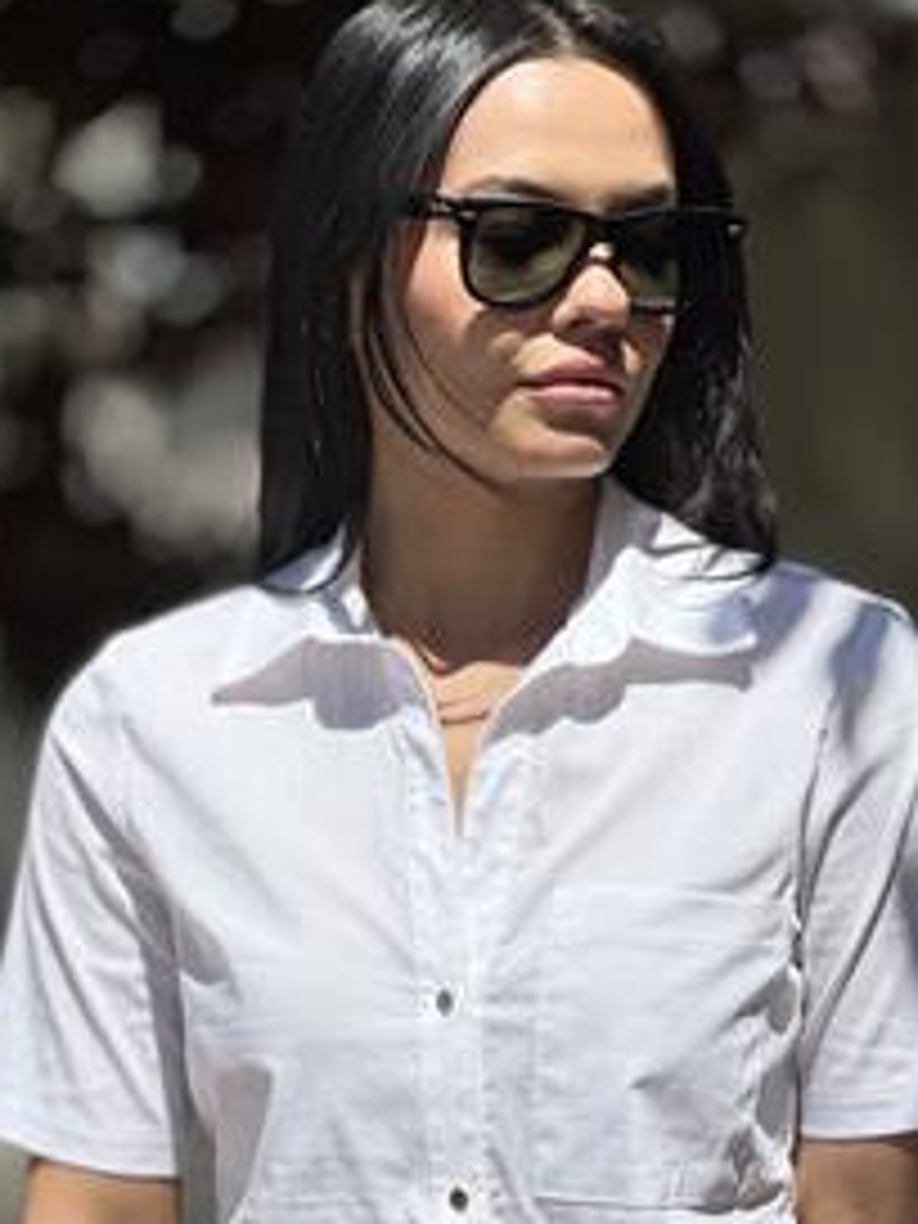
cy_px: 866
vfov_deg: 16.8
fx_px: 4137
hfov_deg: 12.7
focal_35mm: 117
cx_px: 423
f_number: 2.8
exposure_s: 1/3040
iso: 32
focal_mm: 9
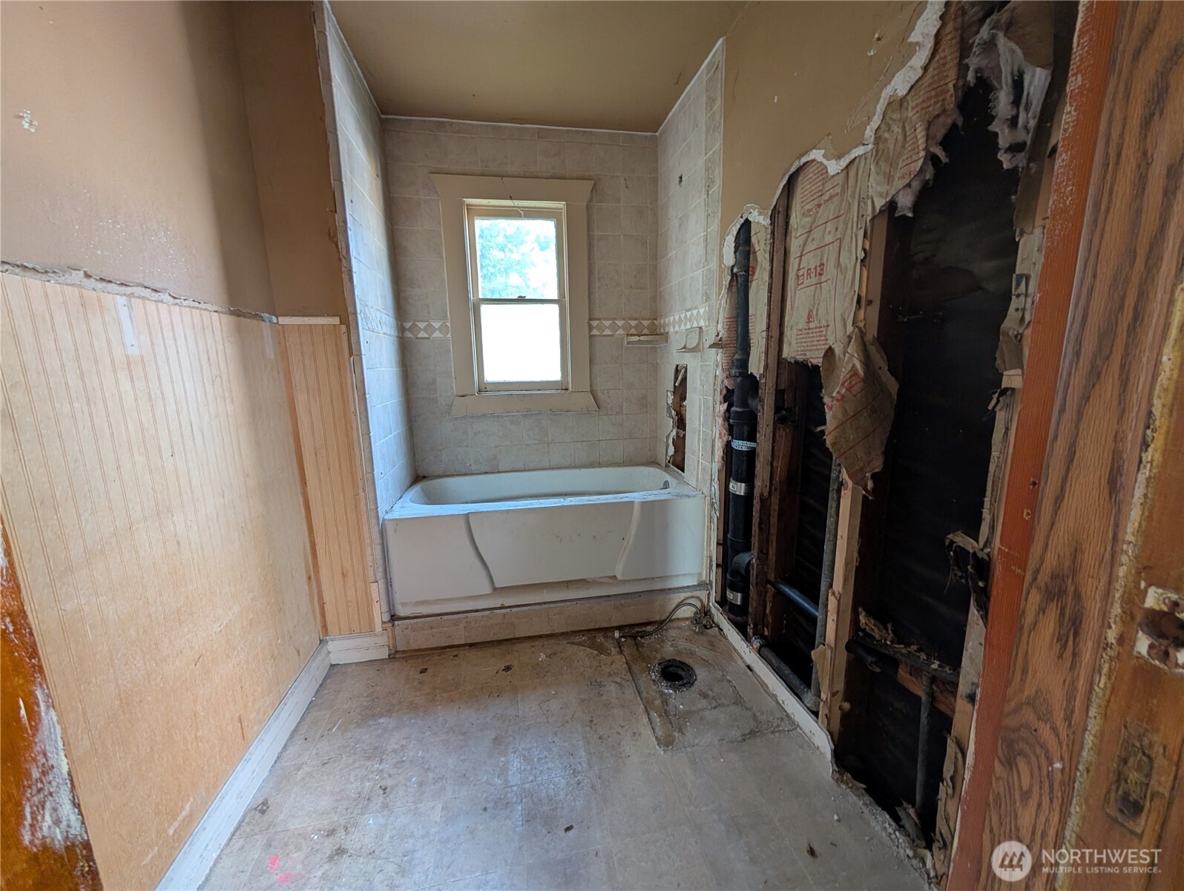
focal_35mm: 12
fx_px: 411
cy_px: 446
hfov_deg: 110.5
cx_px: 592
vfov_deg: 94.6
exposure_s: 1/42.1
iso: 121
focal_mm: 2.02
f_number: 1.7
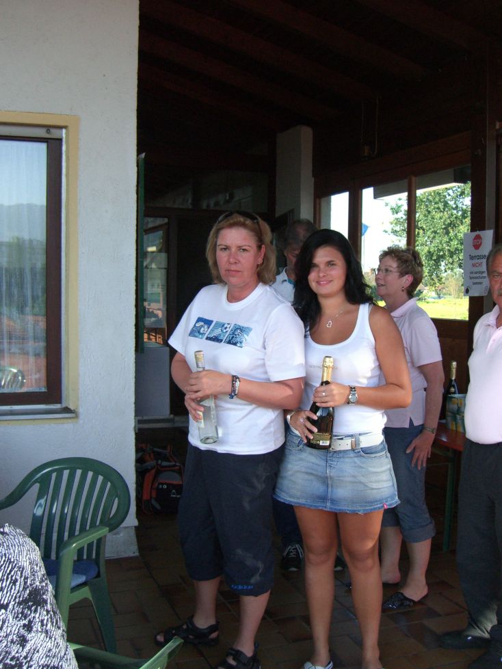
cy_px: 334
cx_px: 251
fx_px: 735
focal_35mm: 38
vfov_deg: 49.0
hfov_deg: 37.7
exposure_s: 1/640
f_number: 2.8
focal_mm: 7.9
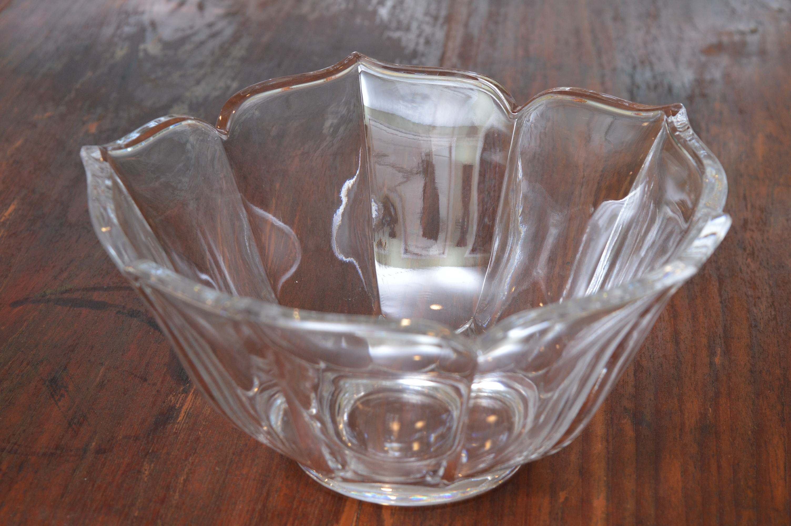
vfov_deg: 18.9
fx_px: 1581
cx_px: 396
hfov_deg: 28.1
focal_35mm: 72
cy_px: 263
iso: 400
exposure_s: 1/80
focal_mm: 48
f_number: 7.1
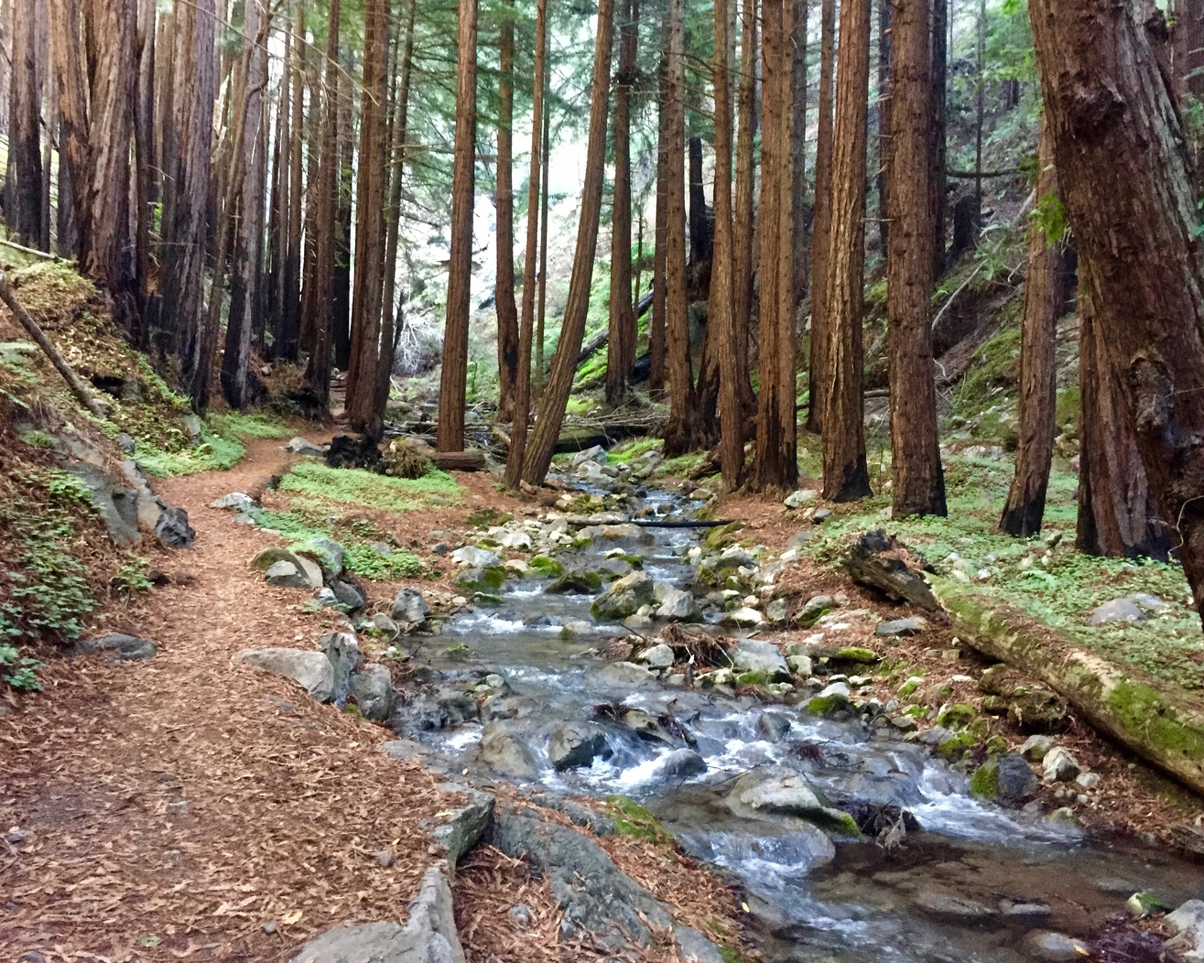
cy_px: 472
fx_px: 1105
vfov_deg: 47.1
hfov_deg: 57.1
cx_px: 649
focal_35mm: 31
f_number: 2.2
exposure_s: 1/15
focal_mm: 4.15
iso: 320
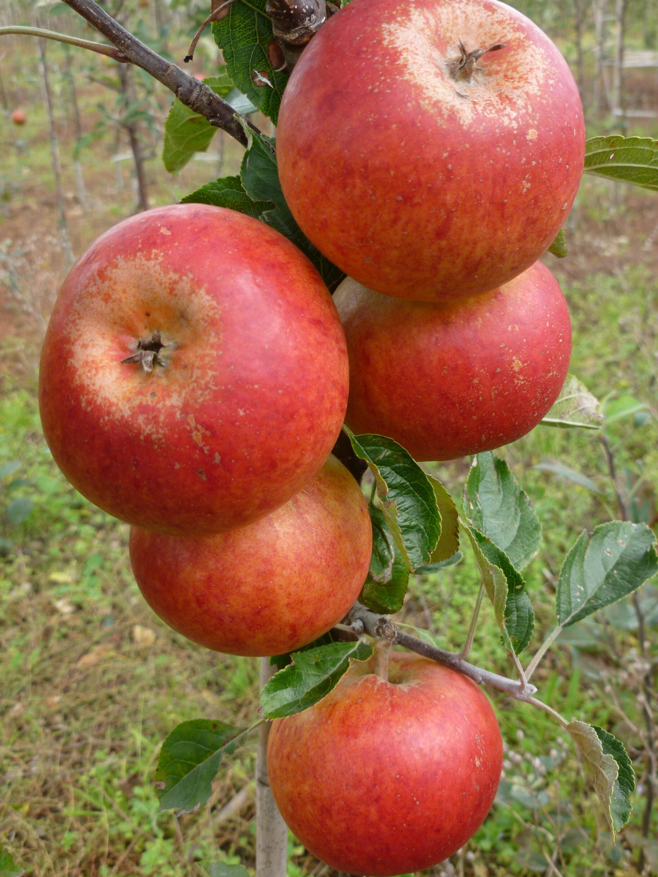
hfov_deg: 37.7
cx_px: 347
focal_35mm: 38
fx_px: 963
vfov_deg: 49.0
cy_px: 421
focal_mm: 6.5
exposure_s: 1/160
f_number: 3.6
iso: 100
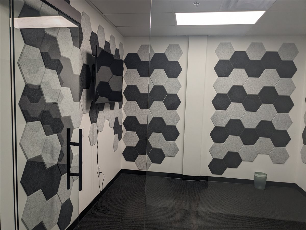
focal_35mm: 27
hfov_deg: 65.3
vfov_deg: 51.4
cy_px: 115
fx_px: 239
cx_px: 153
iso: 62
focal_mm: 4.38
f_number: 1.73
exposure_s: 1/120
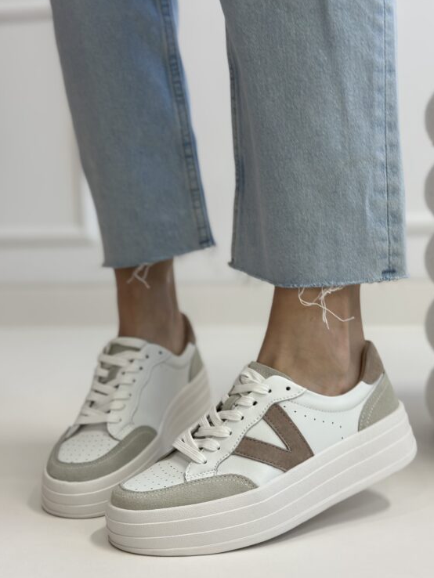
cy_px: 297
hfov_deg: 28.0
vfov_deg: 36.8
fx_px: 869
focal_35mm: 52
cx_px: 219
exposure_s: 1/100
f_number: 1.78
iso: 80
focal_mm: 6.86
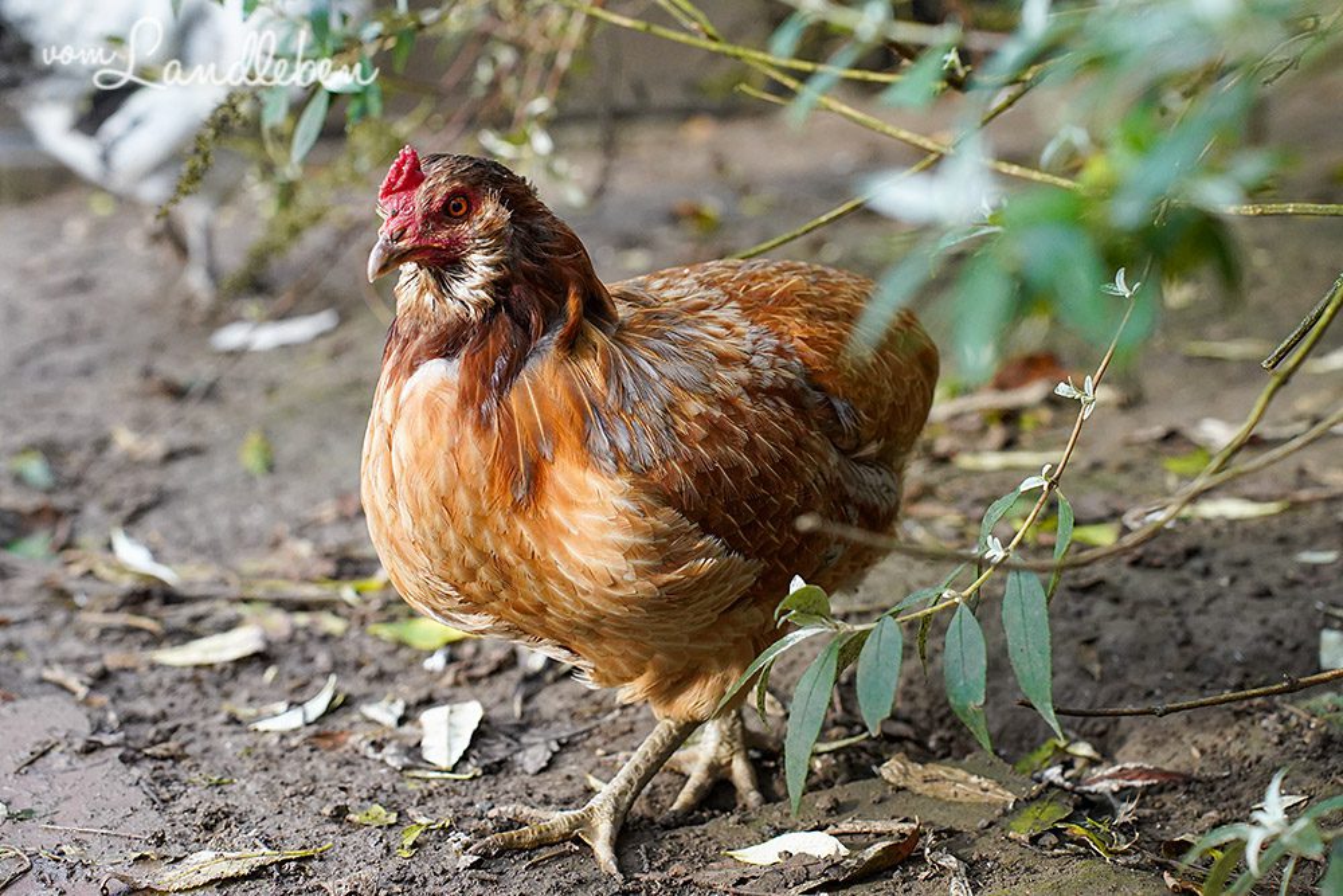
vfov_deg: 20.0
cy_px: 448
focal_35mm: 68
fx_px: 2537
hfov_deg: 29.7
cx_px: 672
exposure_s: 1/200
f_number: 4.5
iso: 100
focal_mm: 68
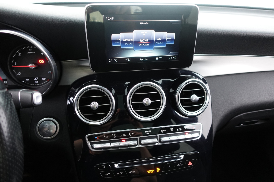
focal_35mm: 24
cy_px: 91
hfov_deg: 73.7
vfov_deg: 53.1
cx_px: 137
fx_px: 183
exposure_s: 1/13
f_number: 1.8
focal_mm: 9.4
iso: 800
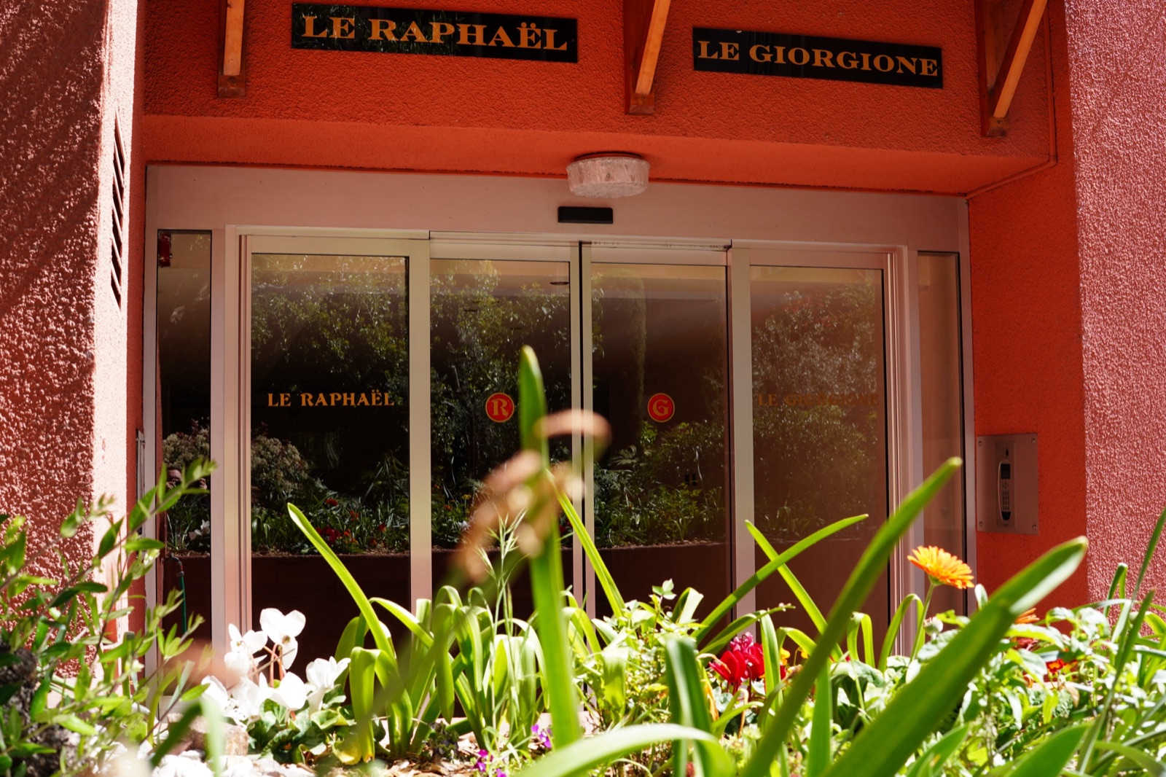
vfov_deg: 29.9
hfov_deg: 43.6
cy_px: 388
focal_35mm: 45
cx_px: 583
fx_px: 1457
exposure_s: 1/100
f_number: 6.3
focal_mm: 30
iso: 100
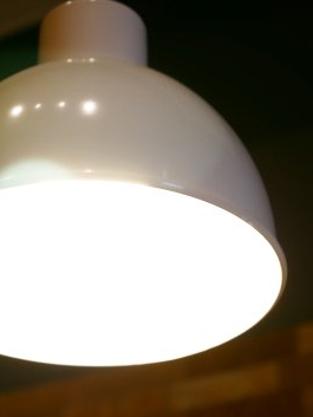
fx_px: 1253
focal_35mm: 104
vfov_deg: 18.9
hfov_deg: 14.2
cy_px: 201
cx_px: 70
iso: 100
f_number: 3.2
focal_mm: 30
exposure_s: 1/20
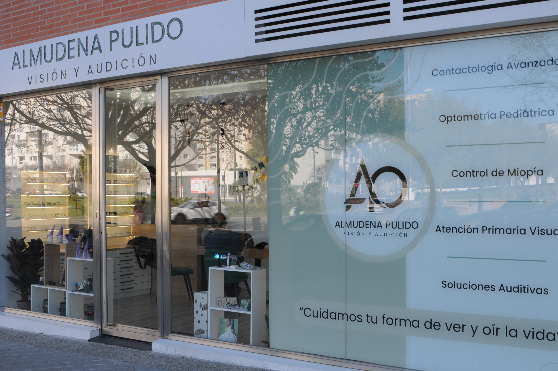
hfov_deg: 46.4
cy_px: 186
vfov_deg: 31.8
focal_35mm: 42
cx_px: 279
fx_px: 650
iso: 200
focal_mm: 28
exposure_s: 1/30
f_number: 16
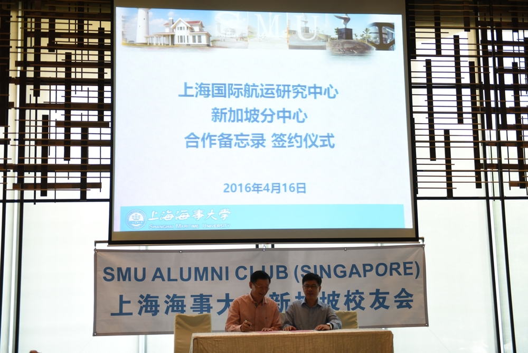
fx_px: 763
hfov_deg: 38.2
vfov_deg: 26.0
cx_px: 264
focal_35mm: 52
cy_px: 176
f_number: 2.8
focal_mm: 52
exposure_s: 1/80
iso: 1000
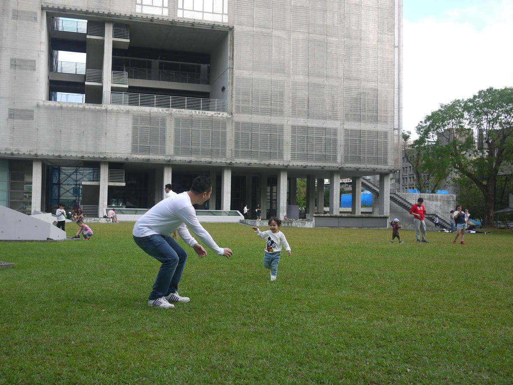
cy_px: 192
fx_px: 593
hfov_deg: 46.8
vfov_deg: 36.0
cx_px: 256
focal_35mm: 40
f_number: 4
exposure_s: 1/500
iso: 160
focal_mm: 20
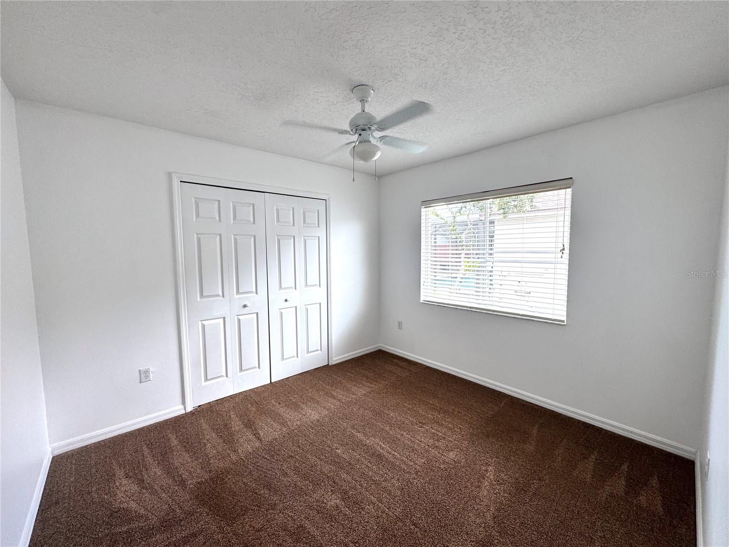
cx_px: 364
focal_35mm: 14
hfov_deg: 102.1
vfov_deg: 85.7
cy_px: 274
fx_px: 295
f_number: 2.2
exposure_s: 1/120
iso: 50
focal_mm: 2.22
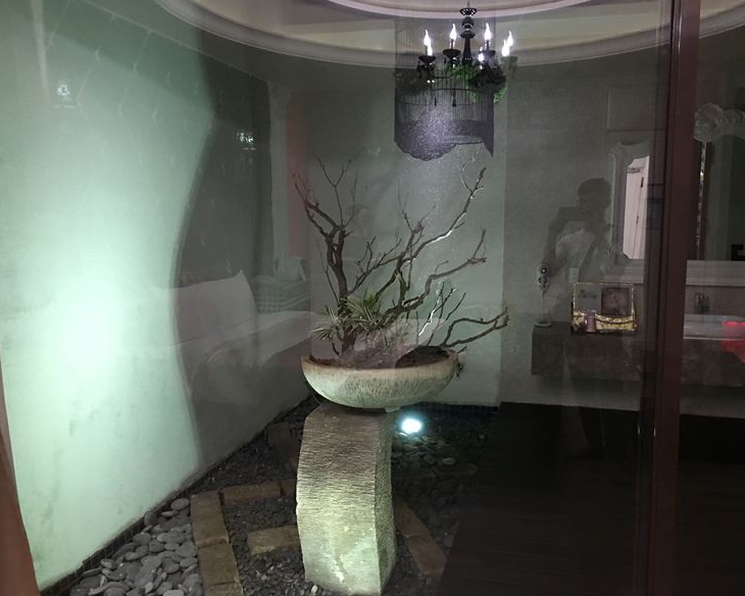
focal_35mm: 31
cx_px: 395
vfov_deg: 47.1
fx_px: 684
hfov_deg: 57.1
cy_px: 296
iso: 50
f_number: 2.2
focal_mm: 4.15
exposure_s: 1/4
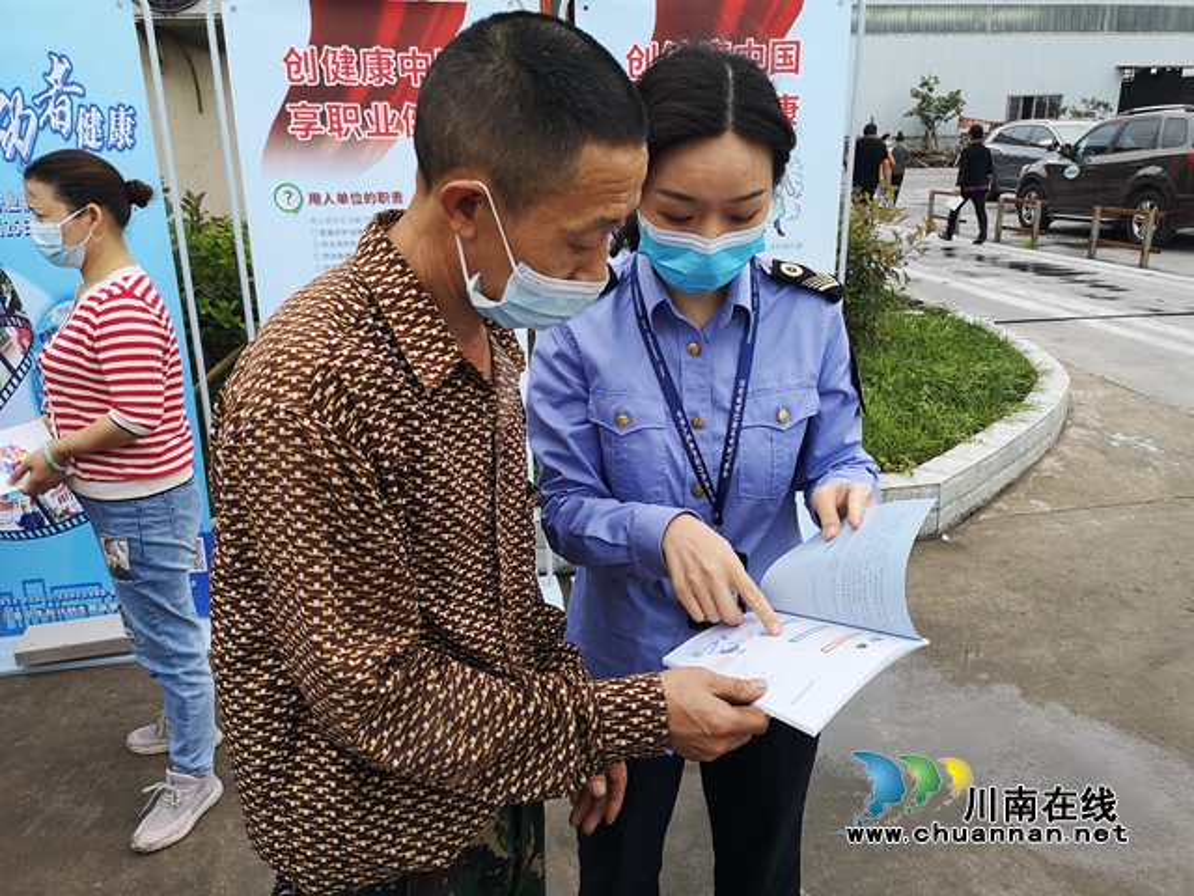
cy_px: 448
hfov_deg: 65.3
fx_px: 931
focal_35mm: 27
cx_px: 597
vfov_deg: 51.4
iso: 50
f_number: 1.8
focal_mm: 5.58
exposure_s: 1/357
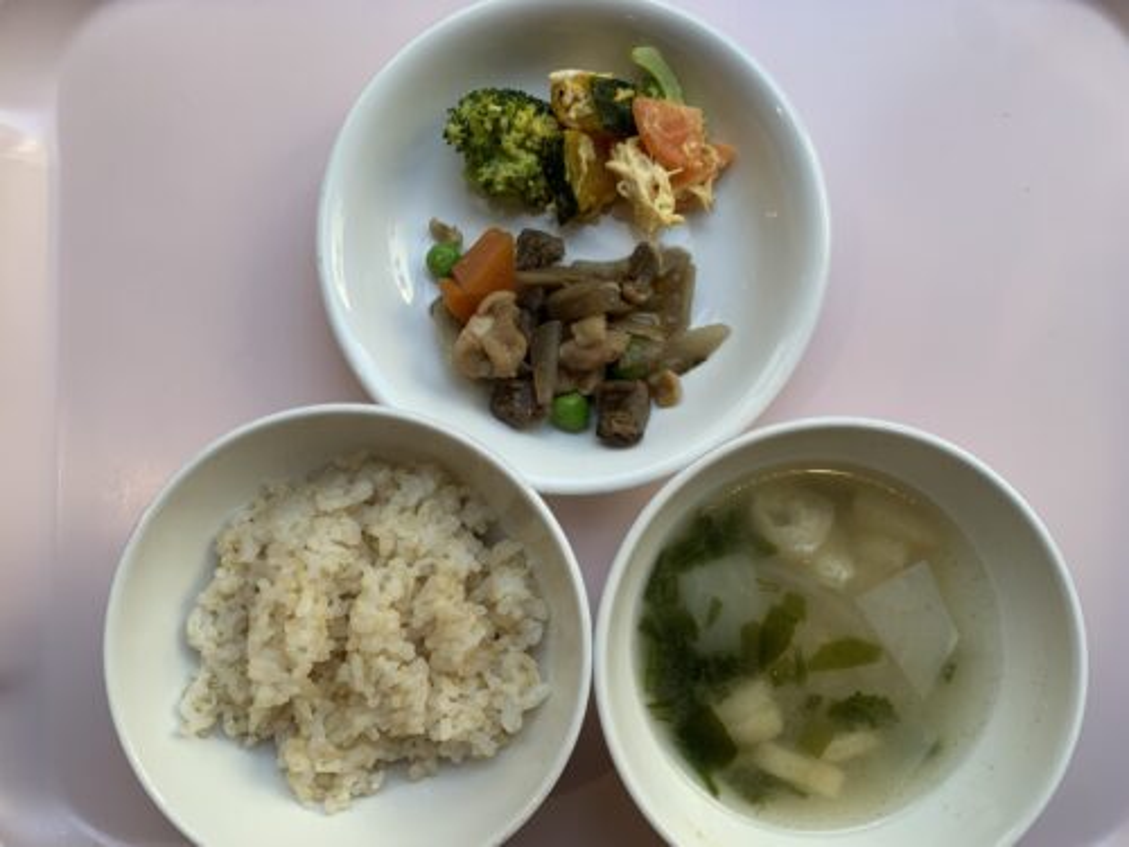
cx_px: 564
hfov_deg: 67.3
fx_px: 848
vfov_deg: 53.1
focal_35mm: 26
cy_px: 424
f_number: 1.8
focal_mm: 4.25
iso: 40
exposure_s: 1/122
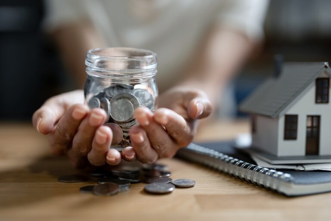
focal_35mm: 50
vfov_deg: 27.0
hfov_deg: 39.6
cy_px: 110
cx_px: 166
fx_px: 460
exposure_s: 1/100
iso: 160
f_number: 1.8
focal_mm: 50
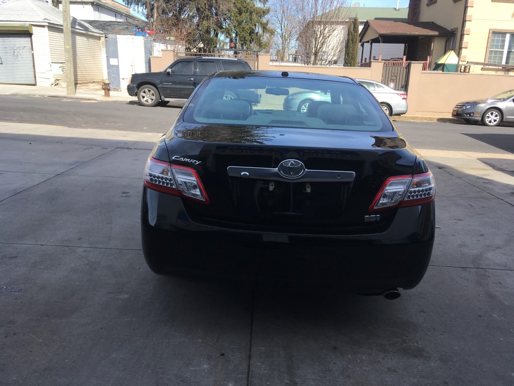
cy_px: 193
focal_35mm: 29
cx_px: 257
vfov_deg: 48.2
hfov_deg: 61.7
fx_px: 431
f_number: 2.2
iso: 25
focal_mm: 4.15
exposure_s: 1/663
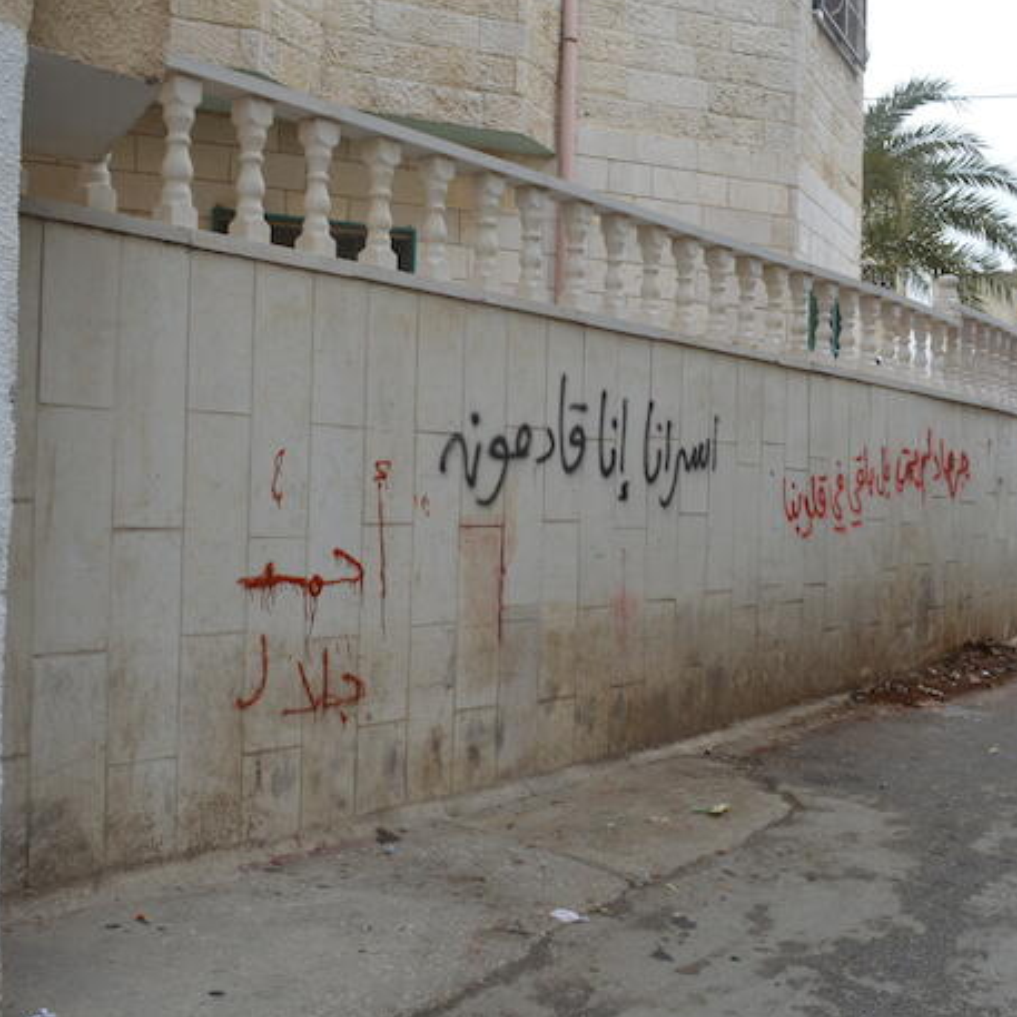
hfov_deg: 42.8
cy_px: 511
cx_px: 513
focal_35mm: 39
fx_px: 1296
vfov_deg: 42.8
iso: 100
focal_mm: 20
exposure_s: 1/160
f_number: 6.3
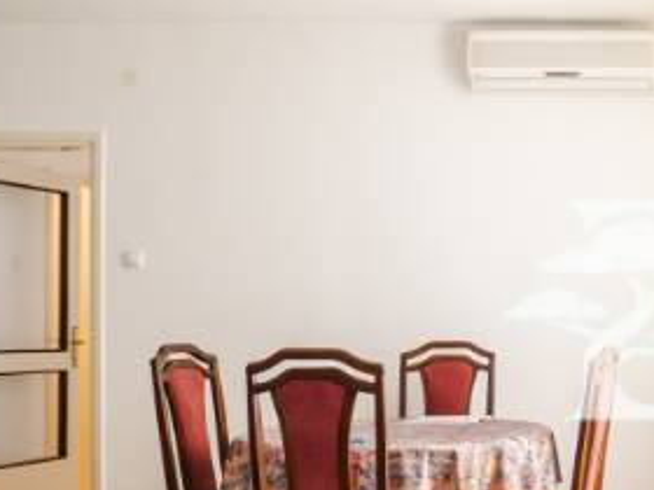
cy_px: 383
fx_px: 945
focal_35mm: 50
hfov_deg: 34.0
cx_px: 687
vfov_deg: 28.6
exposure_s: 1/10
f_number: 4
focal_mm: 7
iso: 400
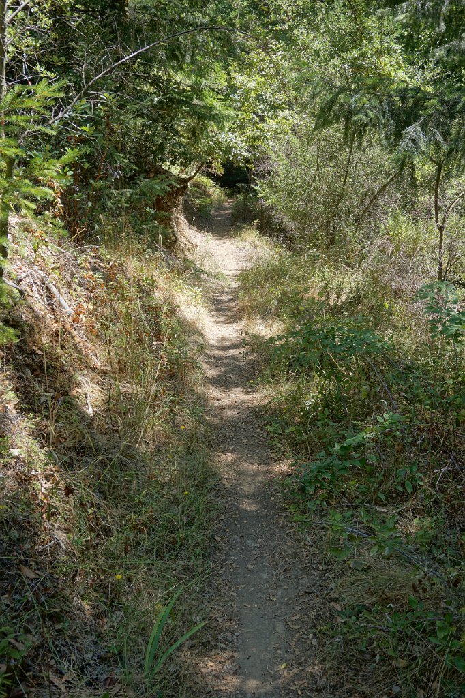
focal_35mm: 39
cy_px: 349
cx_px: 232
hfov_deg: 34.2
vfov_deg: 49.6
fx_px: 756
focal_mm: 26
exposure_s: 1/80
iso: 100
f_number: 5.6
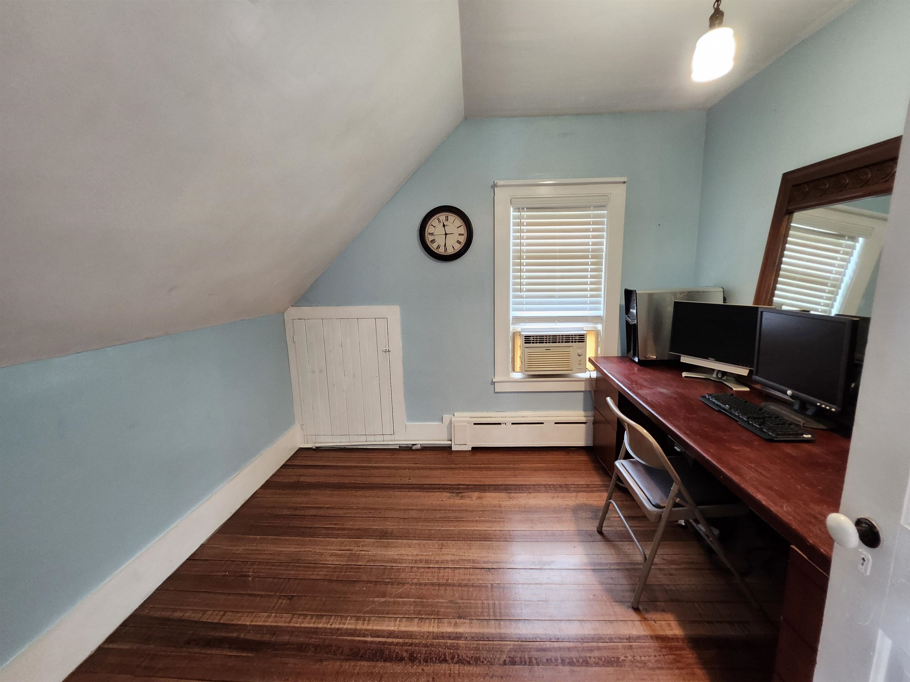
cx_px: 455
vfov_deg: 89.9
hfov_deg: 106.2
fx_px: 342
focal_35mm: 13
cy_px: 341
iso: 500
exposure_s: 1/30
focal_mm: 1.74
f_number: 2.2
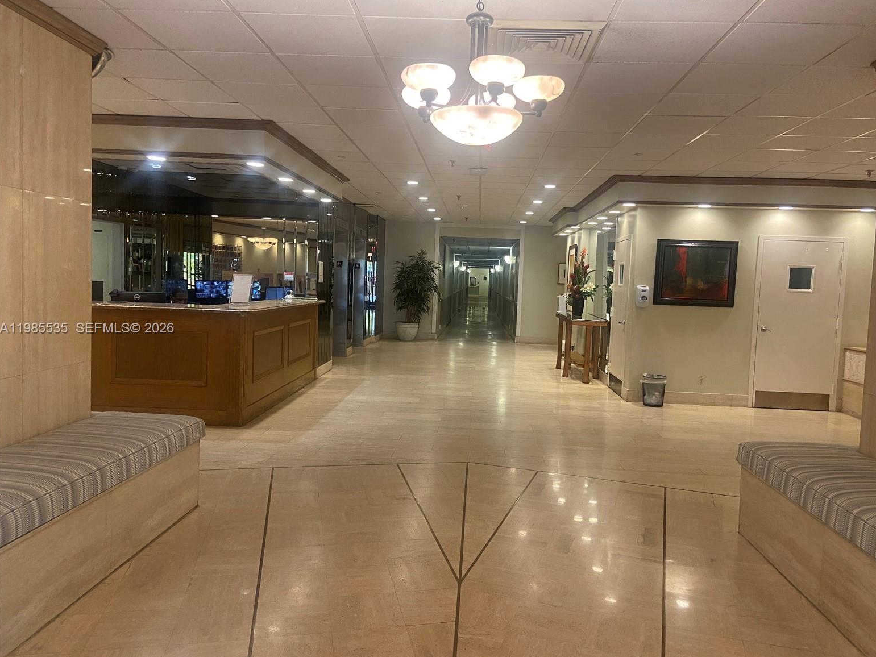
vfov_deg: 51.4
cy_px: 329
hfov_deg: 65.3
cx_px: 452
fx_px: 683
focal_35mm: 27
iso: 200
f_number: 1.8
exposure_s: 1/60
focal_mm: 4.25
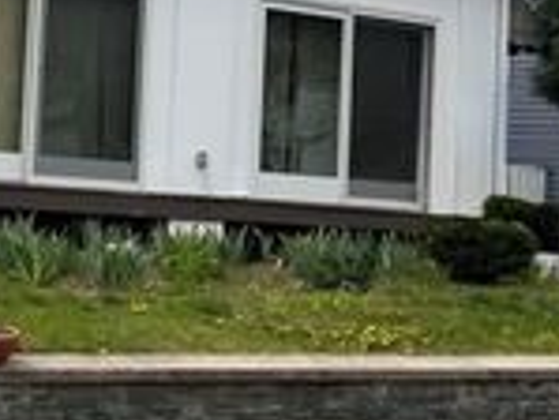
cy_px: 118
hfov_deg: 21.6
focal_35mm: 87
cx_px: -15
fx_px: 1406
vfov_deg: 16.9
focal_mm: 5.7
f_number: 1.5
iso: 50
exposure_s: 1/3968
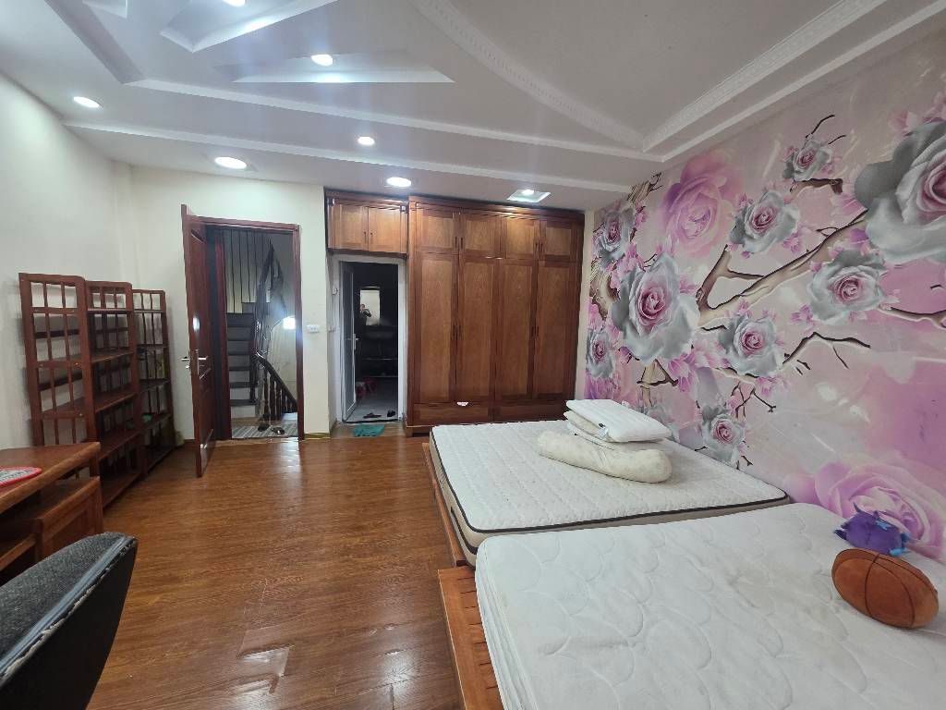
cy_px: 355
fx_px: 355
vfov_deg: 89.9
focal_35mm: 13
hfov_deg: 106.2
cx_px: 473
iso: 200
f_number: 1.9
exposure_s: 1/100
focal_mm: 2.2
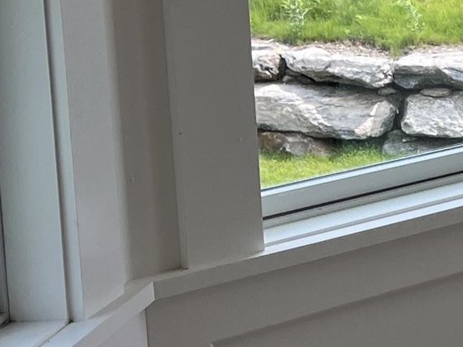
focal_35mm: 139
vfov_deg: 10.5
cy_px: -48
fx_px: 1859
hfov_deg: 11.8
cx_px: 1073
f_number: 1.6
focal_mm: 5.1
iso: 50
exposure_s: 1/878
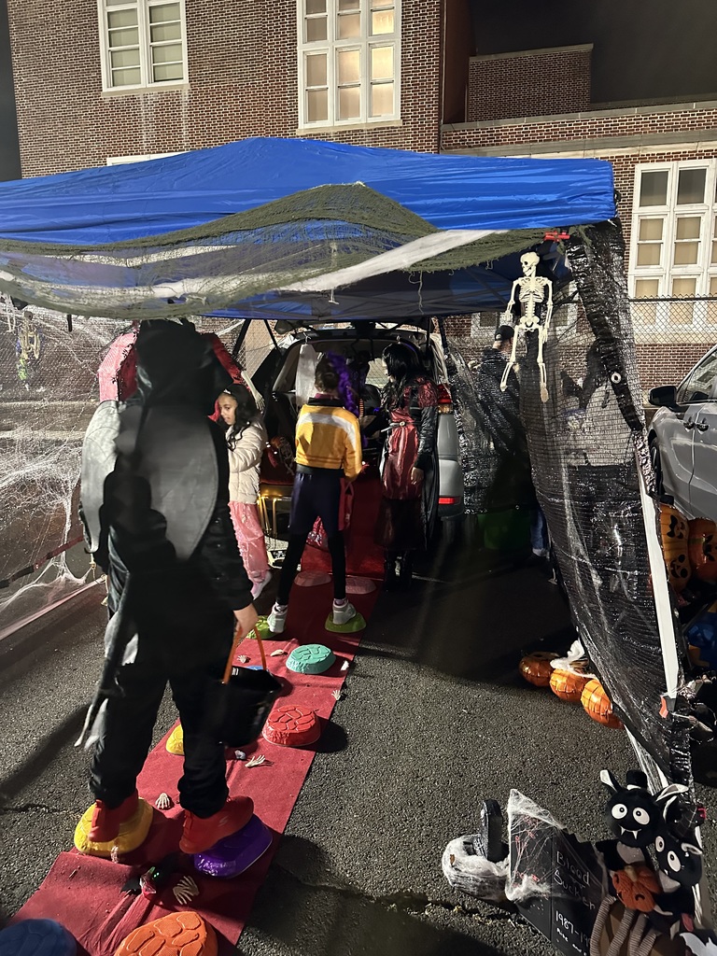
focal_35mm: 24
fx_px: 663
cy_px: 478
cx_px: 358
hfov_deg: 56.8
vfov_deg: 71.6
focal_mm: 6.86
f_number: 1.78
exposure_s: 1/40
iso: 1000
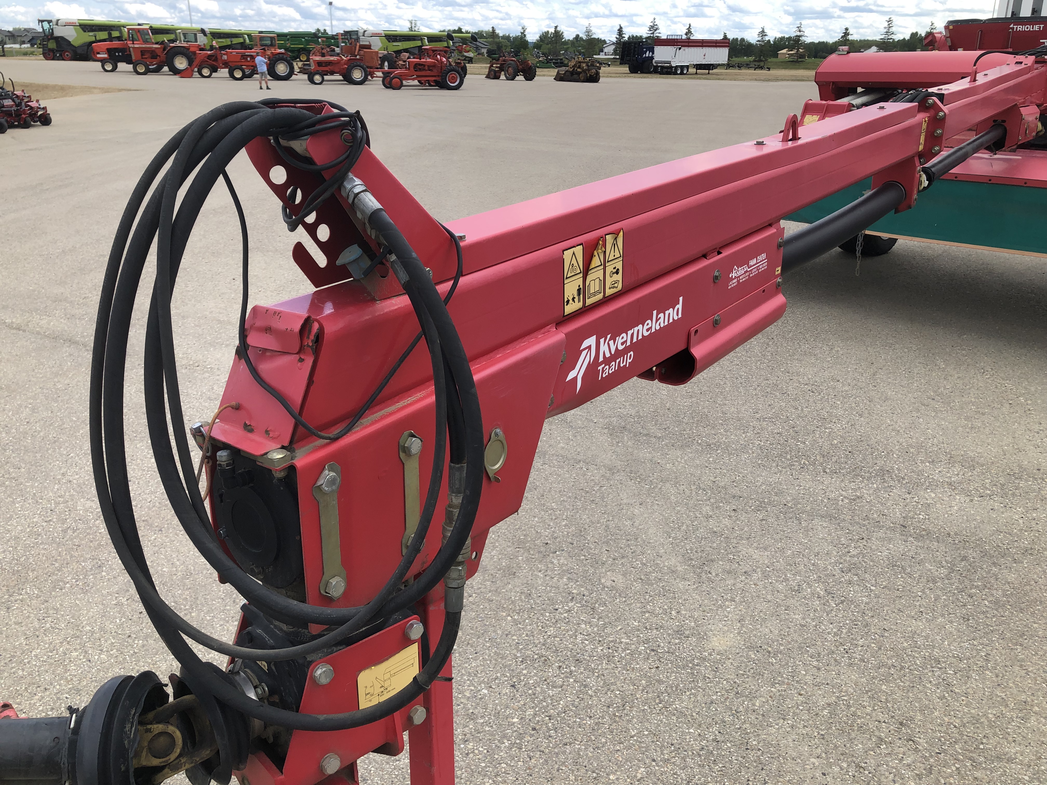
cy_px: 392
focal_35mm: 28
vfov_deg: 49.7
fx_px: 847
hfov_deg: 63.4
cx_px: 524
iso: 20
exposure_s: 1/923
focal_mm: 3.99
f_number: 1.8
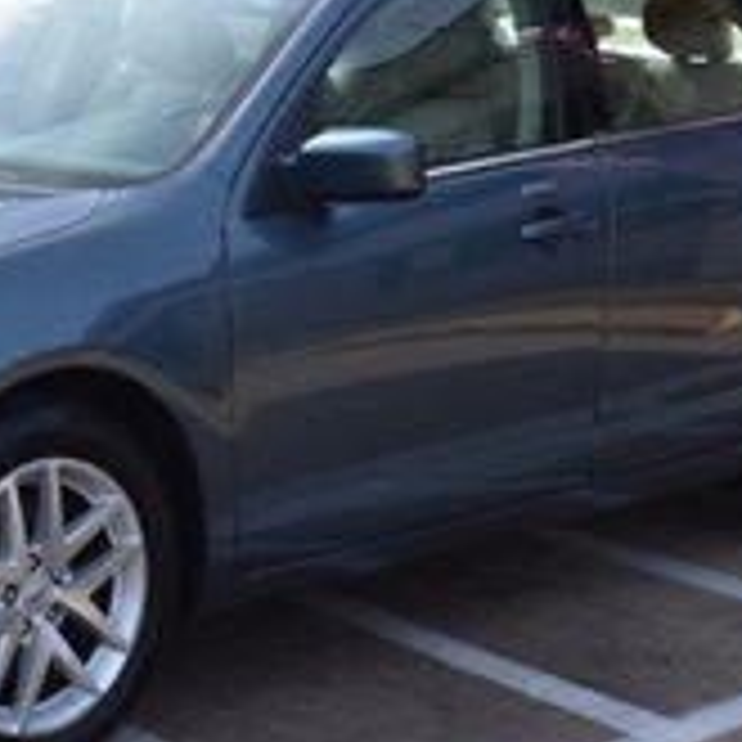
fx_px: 3241
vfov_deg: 13.0
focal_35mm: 134
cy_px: 121
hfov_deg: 13.0
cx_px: 522
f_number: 11
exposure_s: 1/400
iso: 400
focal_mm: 27
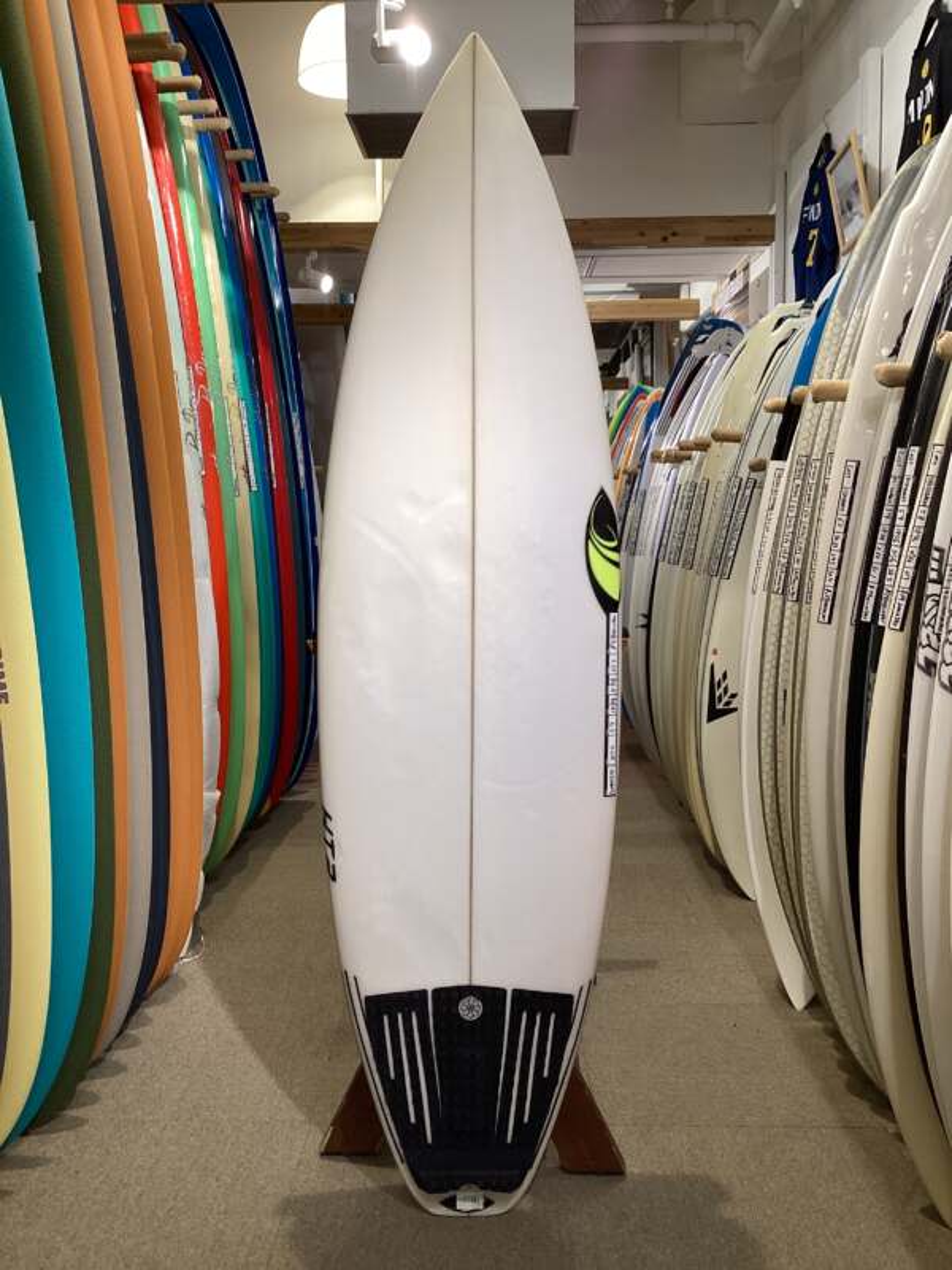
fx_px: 1137
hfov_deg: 45.4
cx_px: 476
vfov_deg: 58.4
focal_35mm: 31
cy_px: 635
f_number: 2.4
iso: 64
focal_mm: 3.3
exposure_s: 1/60
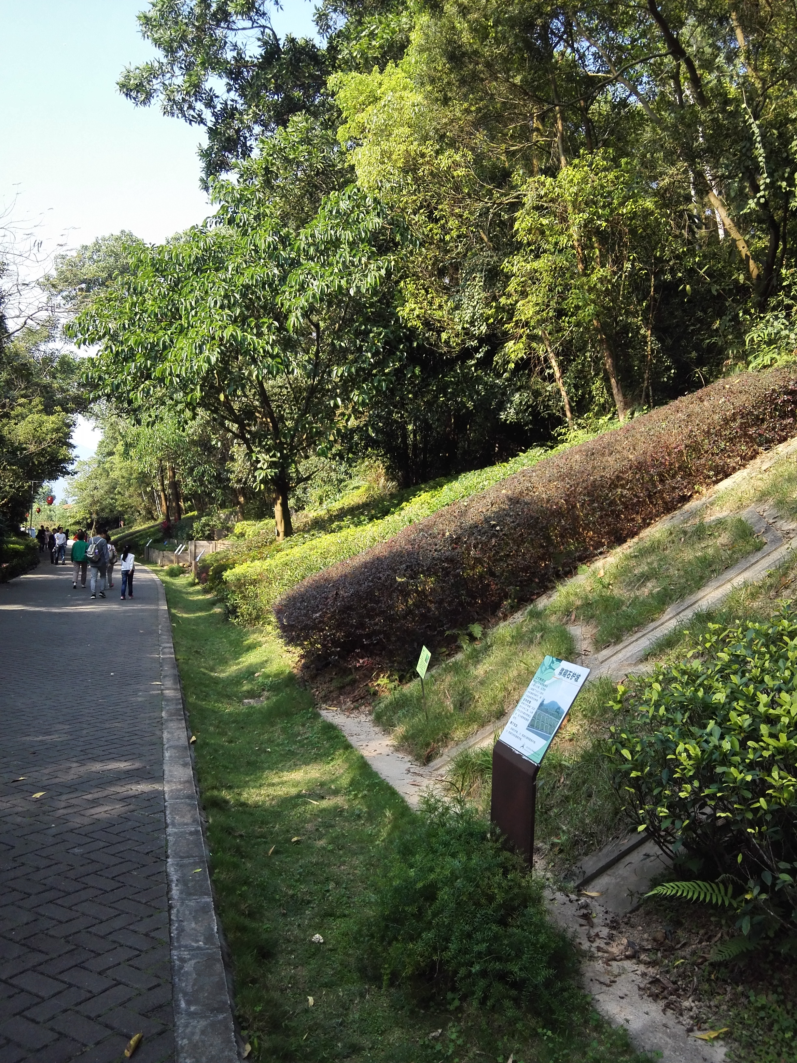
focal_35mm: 29
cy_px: 532
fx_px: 890
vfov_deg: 61.7
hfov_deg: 48.2
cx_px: 398
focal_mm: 3.8
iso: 100
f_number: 2
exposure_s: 1/647
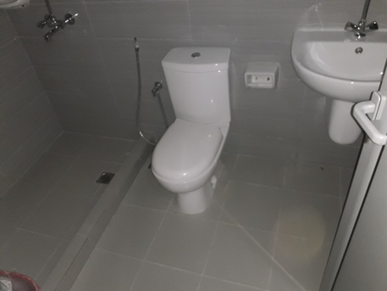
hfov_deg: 65.3
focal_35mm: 27
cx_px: 194
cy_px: 146
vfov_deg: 51.4
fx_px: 302
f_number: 1.9
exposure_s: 1/25
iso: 250
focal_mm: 3.6
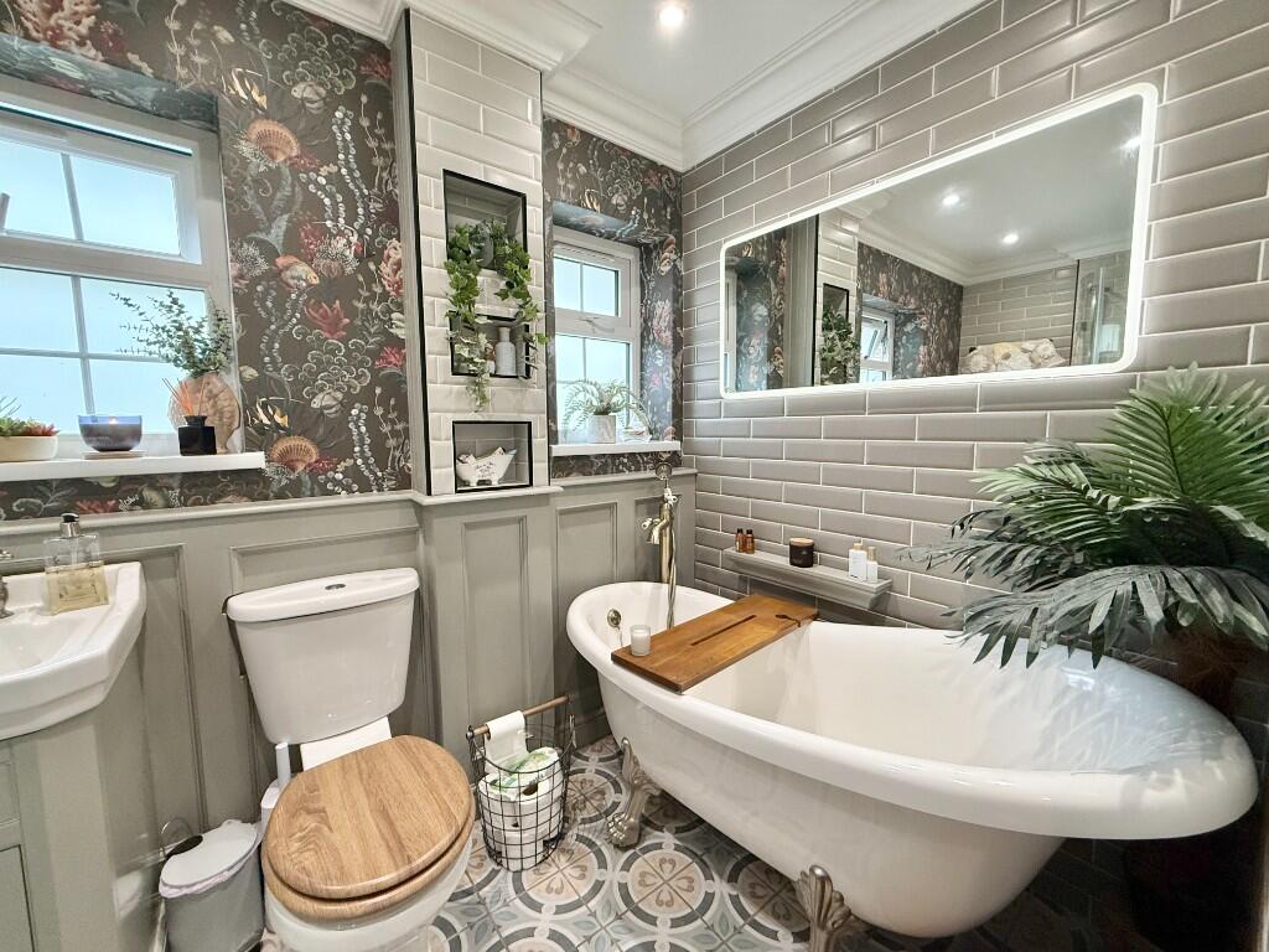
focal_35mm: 14
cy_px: 476
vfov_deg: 85.7
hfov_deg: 102.1
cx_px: 634
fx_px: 513
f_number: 2.2
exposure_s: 1/108
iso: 320
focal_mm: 2.22
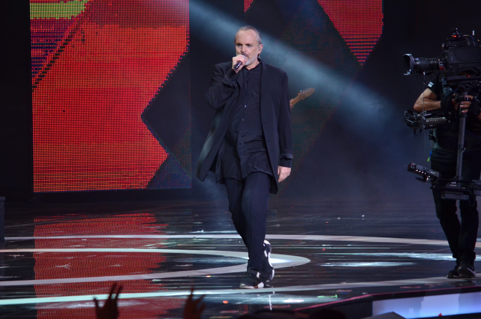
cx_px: 240
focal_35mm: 300
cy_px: 160
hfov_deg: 6.9
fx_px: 4000
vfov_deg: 4.6
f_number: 5.6
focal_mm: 200
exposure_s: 1/160
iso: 1000
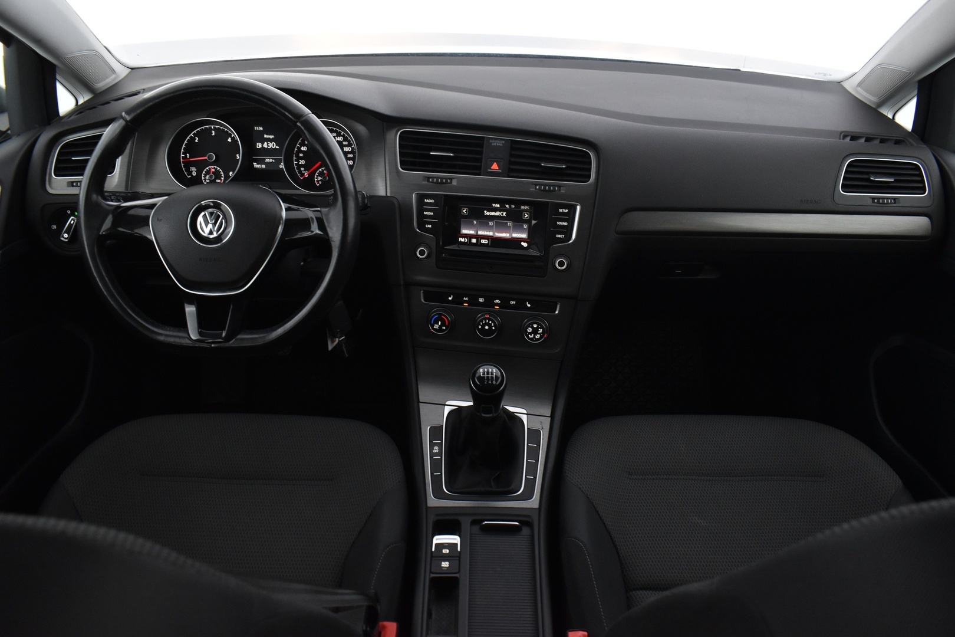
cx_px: 478
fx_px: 716
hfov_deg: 67.4
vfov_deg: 47.9
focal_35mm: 27
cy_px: 318
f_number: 5.6
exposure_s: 1/10
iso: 1250
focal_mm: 18
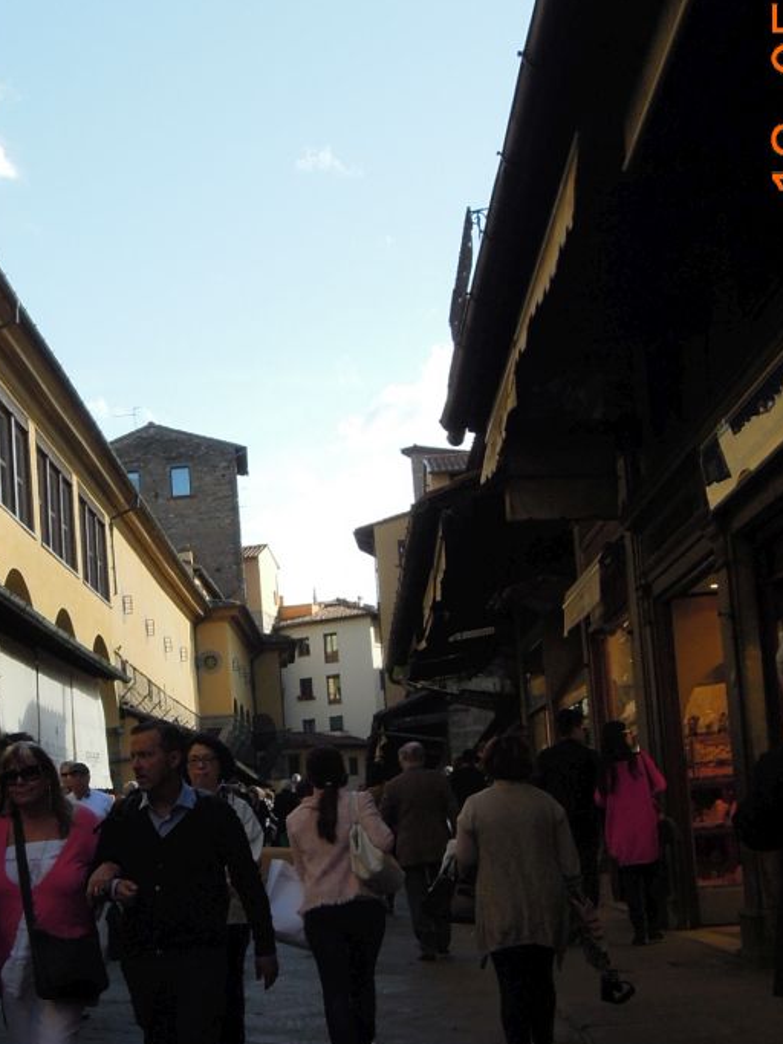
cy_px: 741
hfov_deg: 23.4
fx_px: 1870
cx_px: 177
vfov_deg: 30.8
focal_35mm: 62
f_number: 3.3
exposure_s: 1/800
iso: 160
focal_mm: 5.5
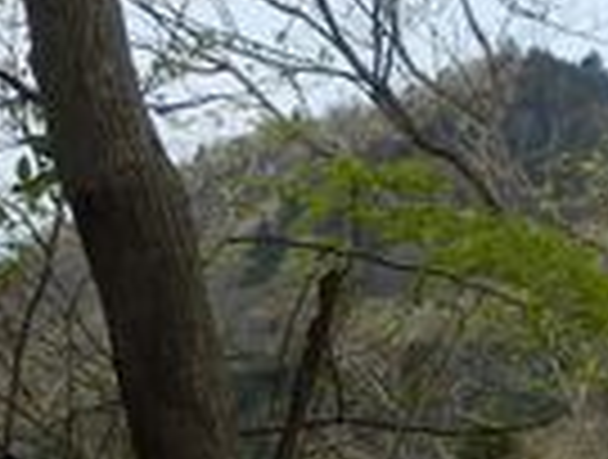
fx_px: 4368
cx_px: 1175
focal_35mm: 248
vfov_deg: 6.0
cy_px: 374
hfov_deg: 7.7
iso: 80
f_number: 4
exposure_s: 1/400
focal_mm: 7.4
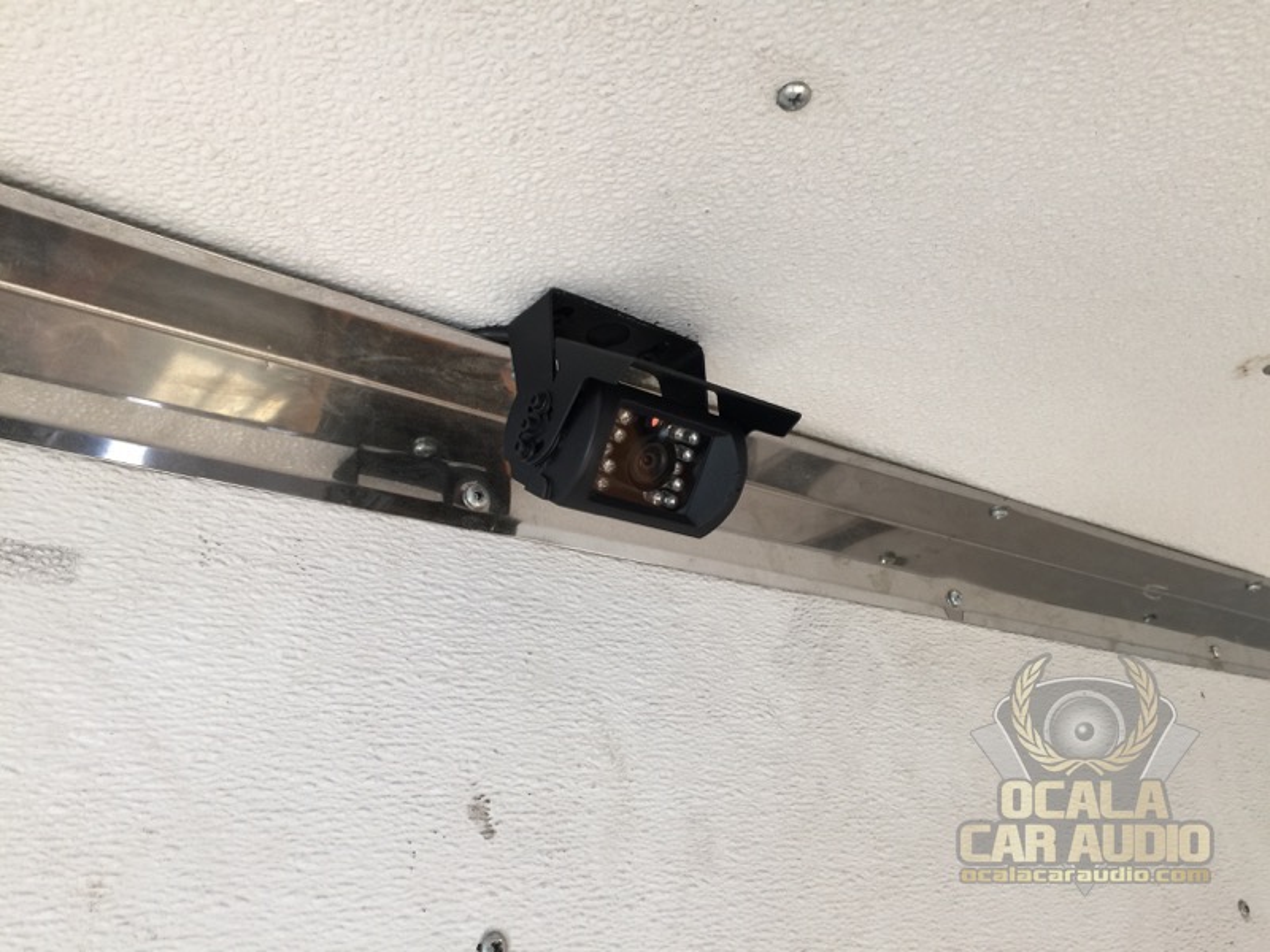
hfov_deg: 61.7
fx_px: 1064
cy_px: 476
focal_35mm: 29
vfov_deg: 48.2
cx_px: 635
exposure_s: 1/40
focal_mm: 4.15
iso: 40
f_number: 2.2
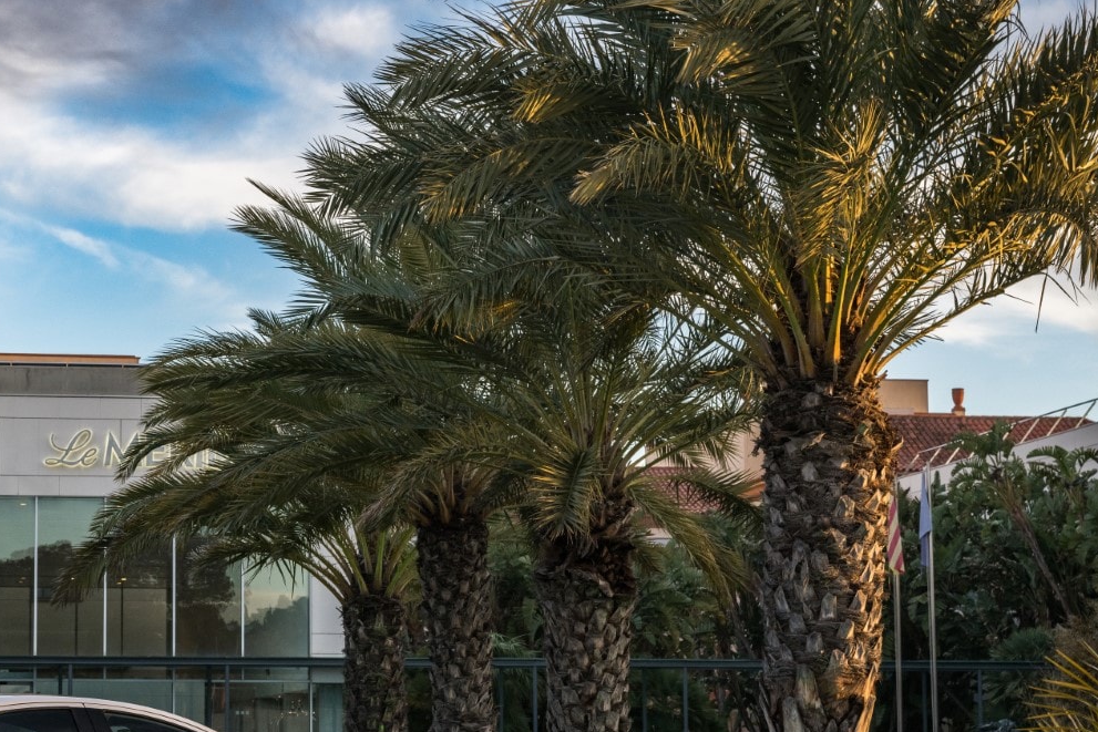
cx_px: 229
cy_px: 491
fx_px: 2593
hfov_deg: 23.6
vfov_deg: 16.0
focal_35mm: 85
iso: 400
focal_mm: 52
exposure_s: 1/60
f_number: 7.1
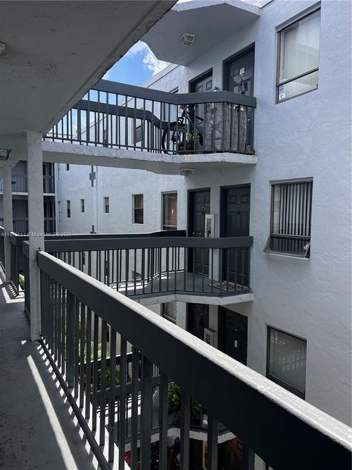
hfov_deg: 53.0
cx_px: 176
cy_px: 235
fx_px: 353
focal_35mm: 26
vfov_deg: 67.3
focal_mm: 5.7
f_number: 1.5
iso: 50
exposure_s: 1/1311
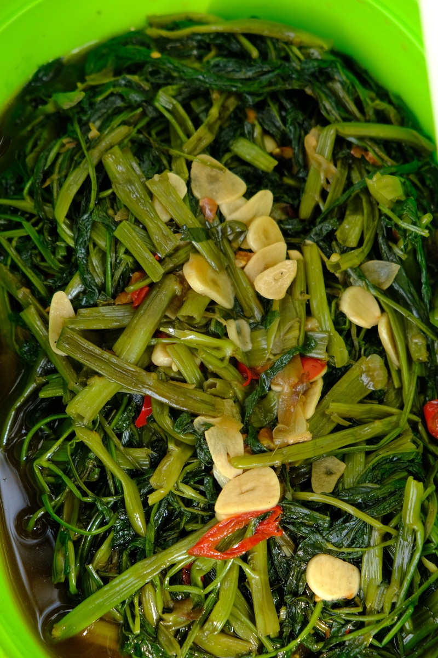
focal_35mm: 83
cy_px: 329
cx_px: 219
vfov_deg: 24.5
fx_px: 1515
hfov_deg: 16.5
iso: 250
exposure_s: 1/170
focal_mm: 55
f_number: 4
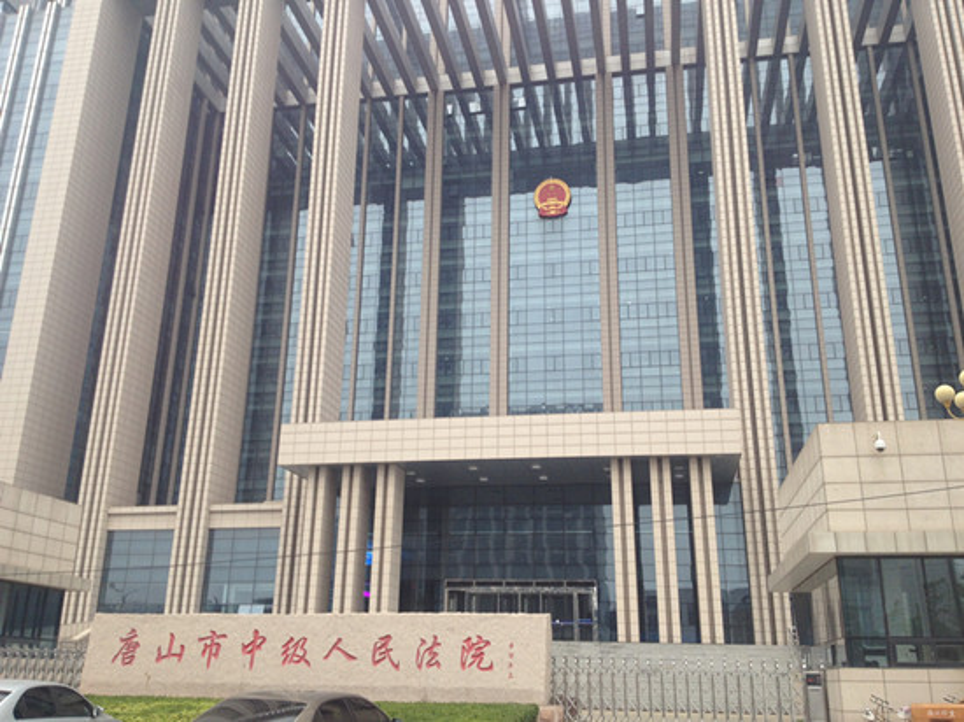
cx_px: 482
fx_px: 974
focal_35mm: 35
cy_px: 361
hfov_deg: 52.6
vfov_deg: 40.7
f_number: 2.4
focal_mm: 4.28
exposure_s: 1/245
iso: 50
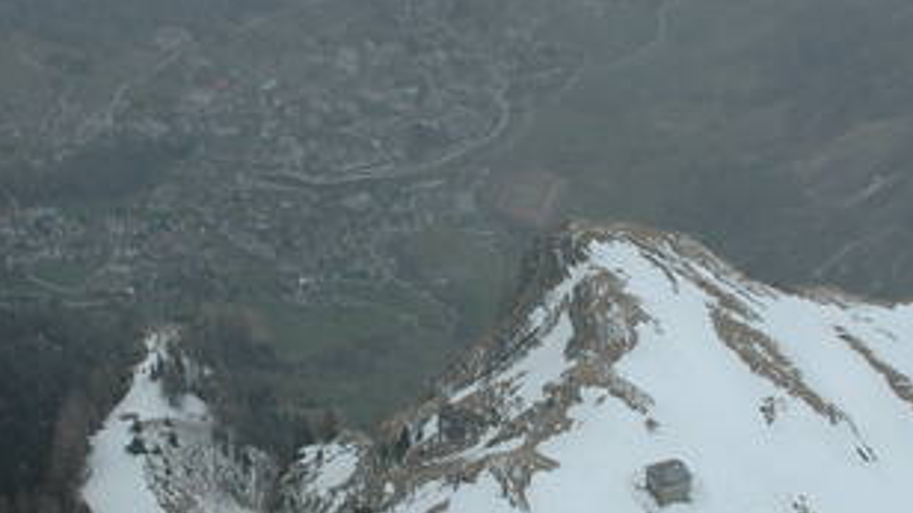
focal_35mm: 66
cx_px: 442
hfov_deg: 31.9
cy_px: 491
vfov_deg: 17.9
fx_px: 1597
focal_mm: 18
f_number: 11
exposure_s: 1/500
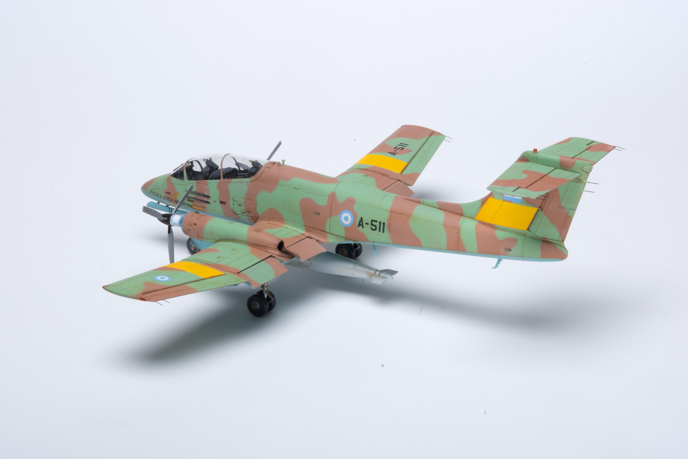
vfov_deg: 15.2
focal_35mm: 90
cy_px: 230
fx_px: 1720
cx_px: 344
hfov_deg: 22.6
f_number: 32
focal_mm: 60
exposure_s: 1/125
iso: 100
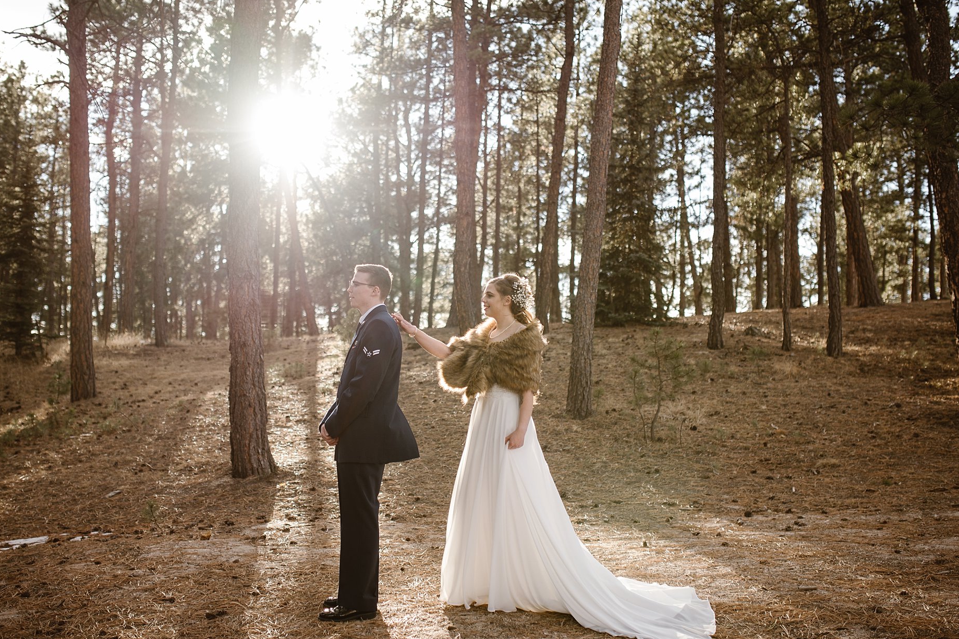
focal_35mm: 39
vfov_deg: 34.2
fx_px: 1039
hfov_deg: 49.6
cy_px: 329
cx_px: 474
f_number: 2
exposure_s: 1/1000
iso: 200
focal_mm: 35
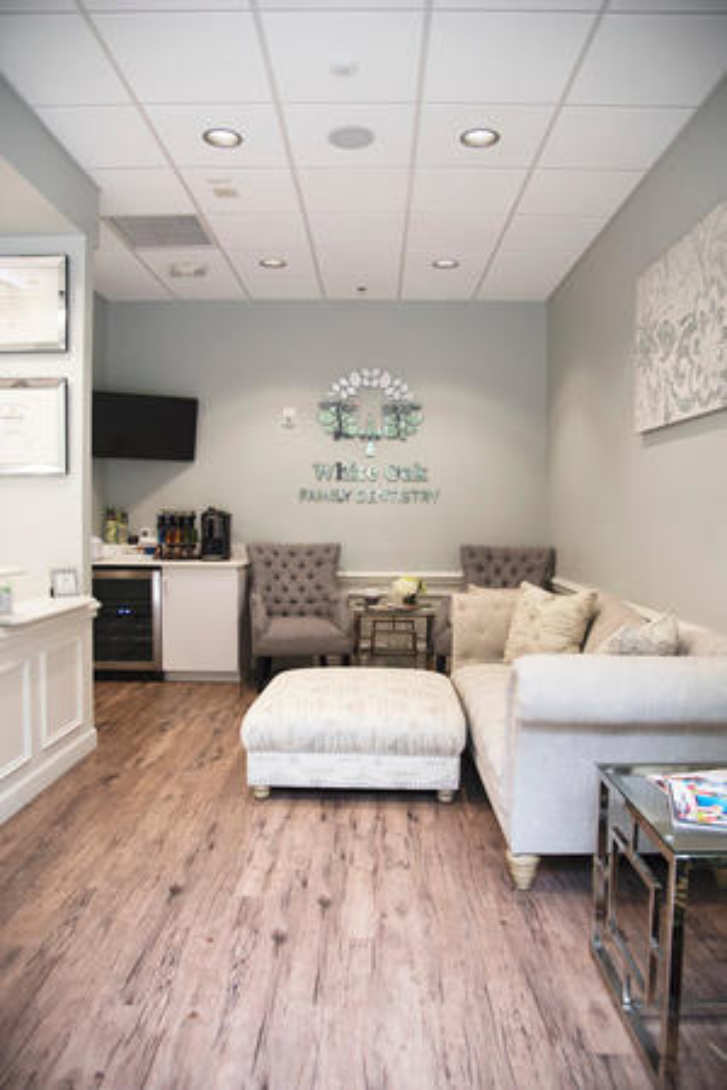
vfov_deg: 73.7
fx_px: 727
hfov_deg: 53.1
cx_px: 364
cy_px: 545
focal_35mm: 24
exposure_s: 1/60
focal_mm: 24
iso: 400
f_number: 4
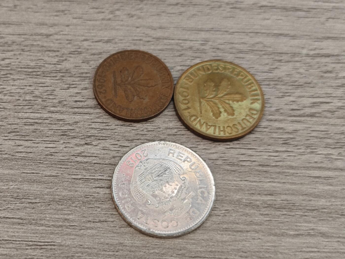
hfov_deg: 26.0
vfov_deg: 19.6
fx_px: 747
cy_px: 130
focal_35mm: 75
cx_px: 172
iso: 640
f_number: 1.9
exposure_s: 1/38.1
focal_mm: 8.7
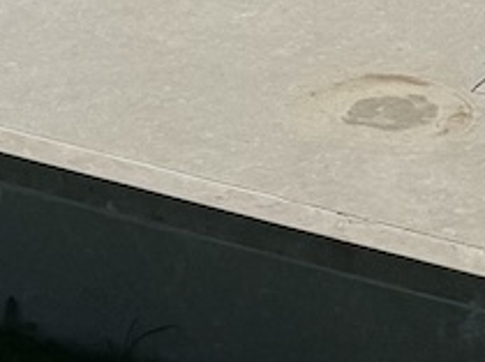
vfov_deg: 6.7
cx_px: -35
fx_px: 2561
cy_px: -966
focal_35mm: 183
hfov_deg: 10.7
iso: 80
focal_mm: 6.76
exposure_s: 1/14286
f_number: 1.78
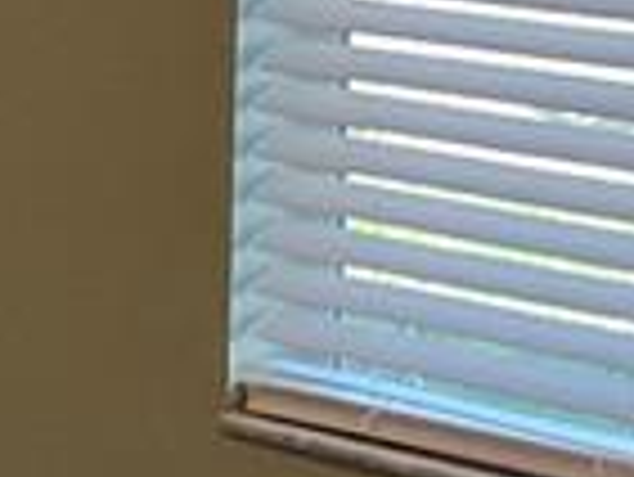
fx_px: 3849
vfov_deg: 7.0
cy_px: -90
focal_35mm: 210
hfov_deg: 8.3
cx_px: -1084
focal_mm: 3
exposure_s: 1/60
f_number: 1.8
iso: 50
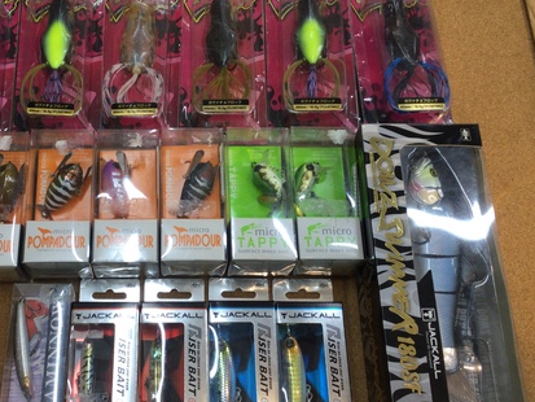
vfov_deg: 32.2
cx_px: 180
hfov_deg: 41.5
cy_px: 223
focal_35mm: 45
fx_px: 696
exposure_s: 1/60
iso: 32
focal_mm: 3.3
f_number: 2.4
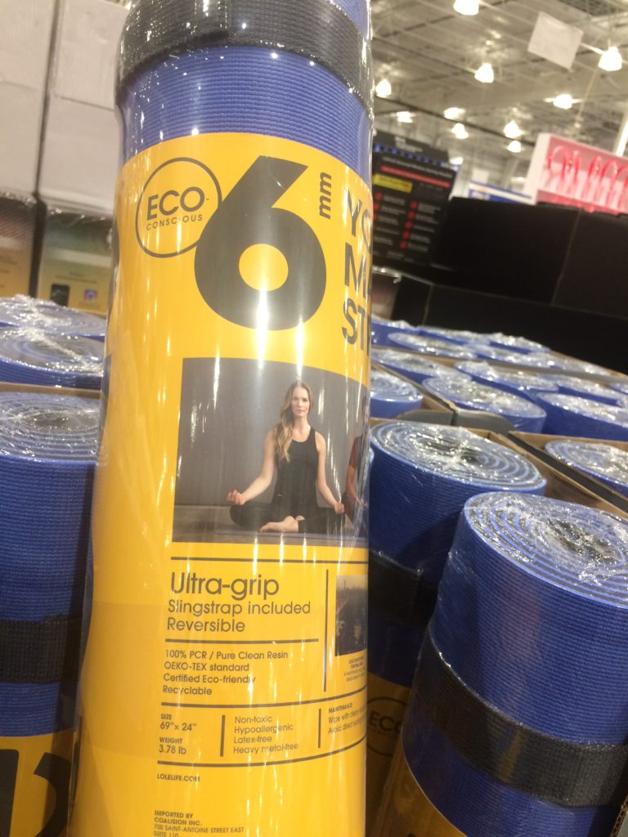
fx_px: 701
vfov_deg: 61.7
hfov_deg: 48.2
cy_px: 418
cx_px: 314
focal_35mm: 29
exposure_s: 1/30
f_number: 2.2
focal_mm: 4.15
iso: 100
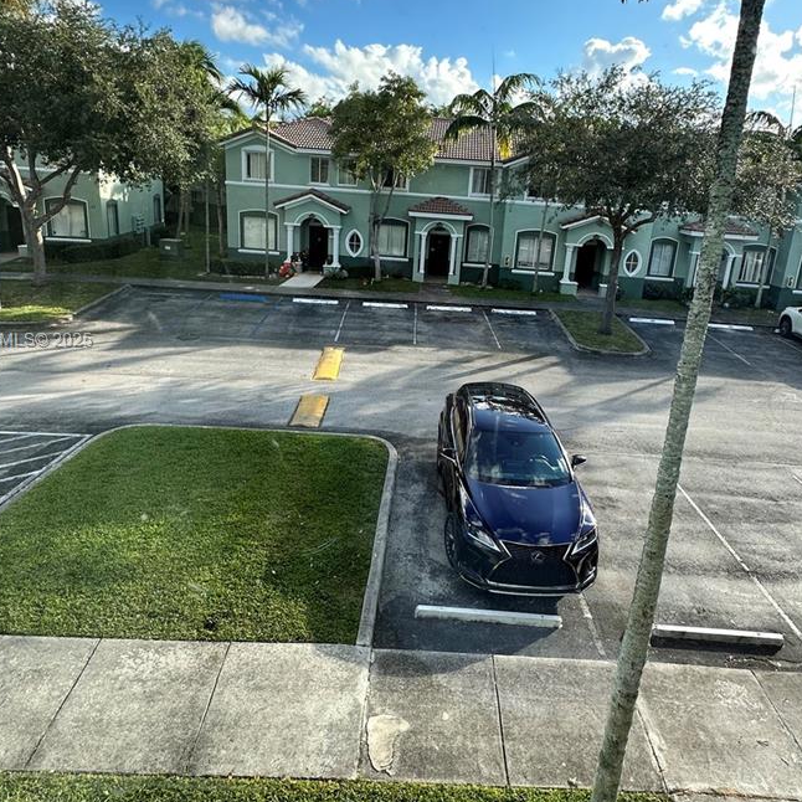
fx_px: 603
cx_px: 421
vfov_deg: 66.9
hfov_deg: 67.2
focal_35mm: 23
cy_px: 341
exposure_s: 1/487
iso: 40
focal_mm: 2.22
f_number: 2.2
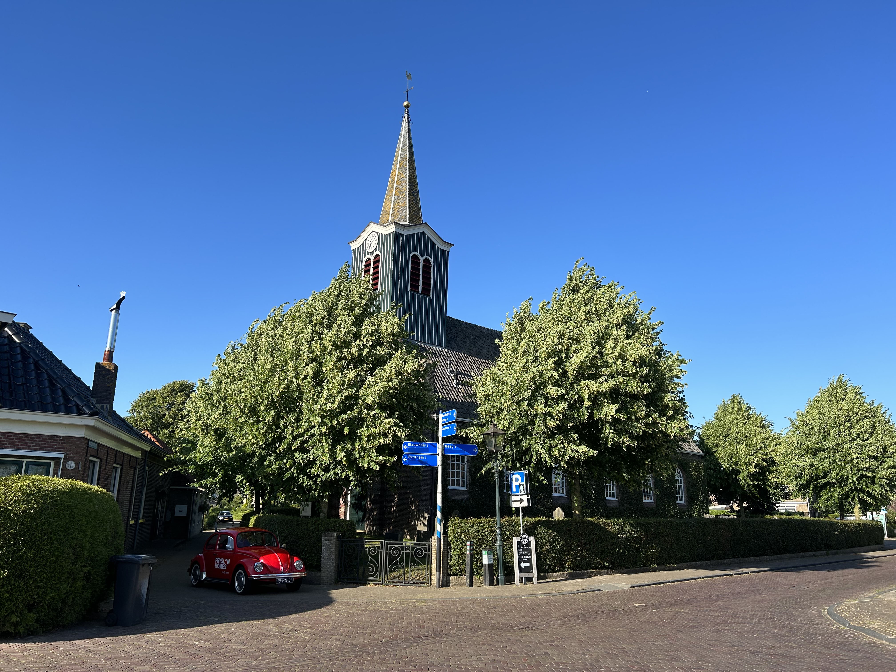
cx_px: 448
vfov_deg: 53.1
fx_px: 673
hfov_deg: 67.3
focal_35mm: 26
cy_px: 336
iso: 50
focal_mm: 5.7
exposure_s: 1/2513
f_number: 1.5
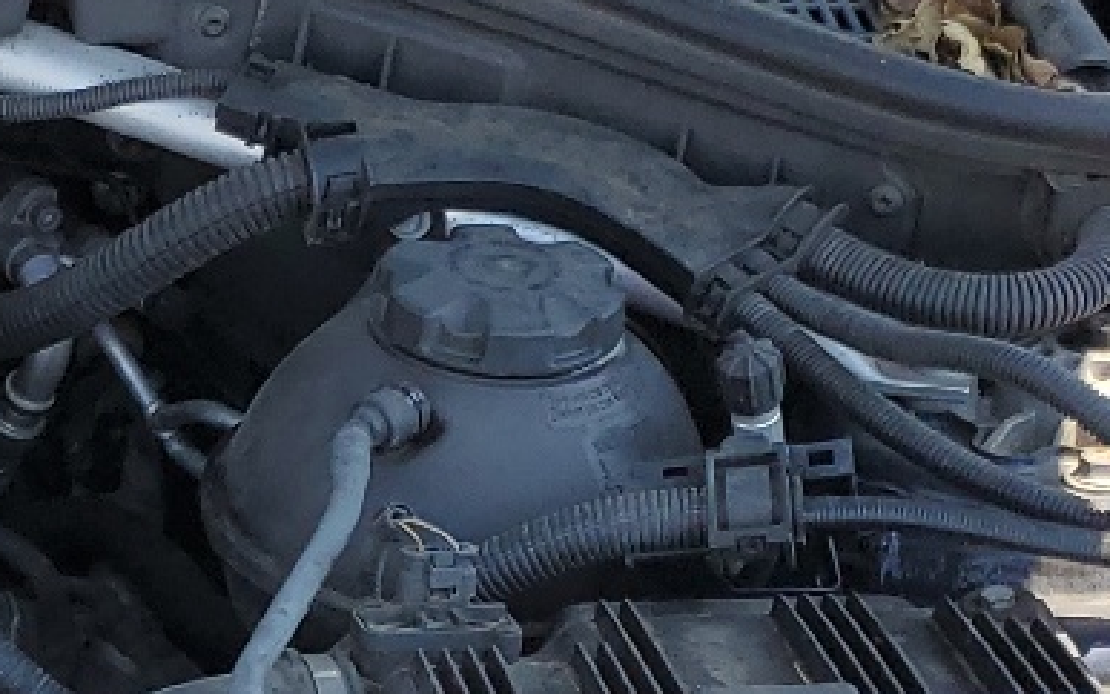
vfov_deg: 11.1
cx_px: -502
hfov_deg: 16.8
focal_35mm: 114
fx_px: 3449
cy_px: 1012
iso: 50
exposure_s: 1/909
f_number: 1.5
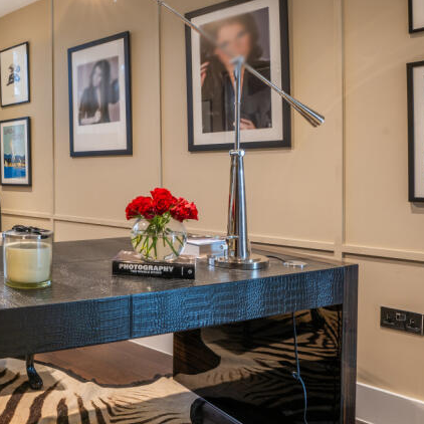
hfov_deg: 44.4
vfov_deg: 49.6
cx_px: 28
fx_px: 457
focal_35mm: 33
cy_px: 180
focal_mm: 16
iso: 400
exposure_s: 1/1.67
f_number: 11
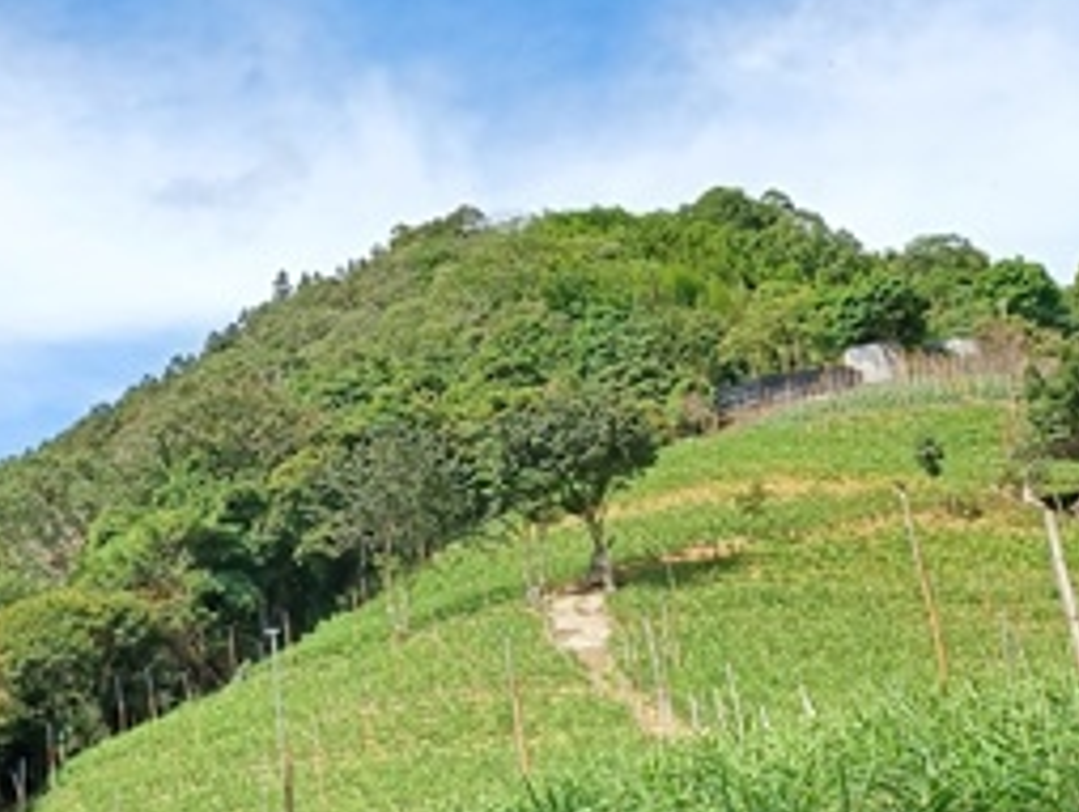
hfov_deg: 32.1
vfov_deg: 24.8
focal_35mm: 59
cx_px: 268
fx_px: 1841
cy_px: 319
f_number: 1.8
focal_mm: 4.6
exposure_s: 1/315
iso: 32
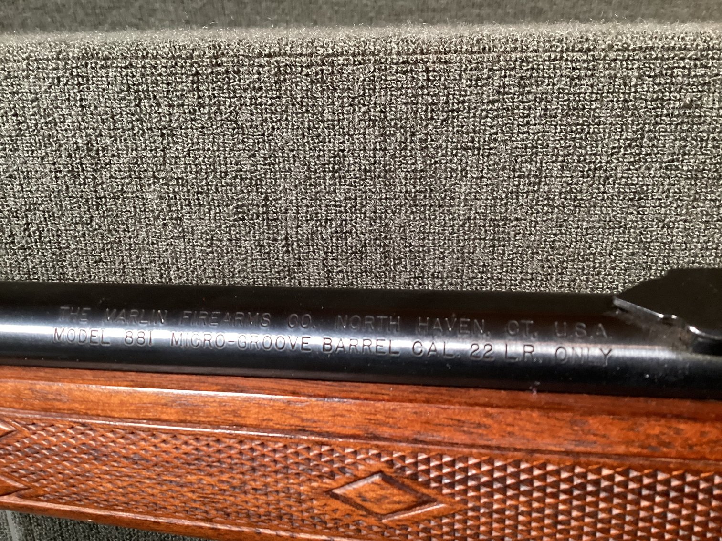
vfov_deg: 45.4
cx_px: 361
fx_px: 647
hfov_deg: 58.3
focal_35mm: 31
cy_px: 270
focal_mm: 3.3
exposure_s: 1/60
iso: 320
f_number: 2.4
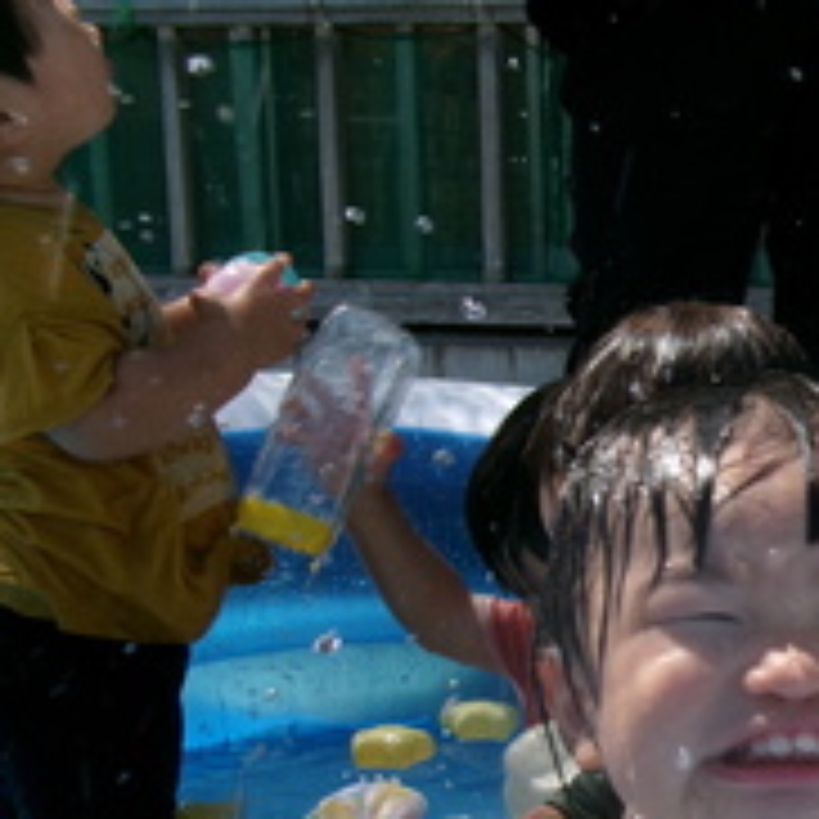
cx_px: 886
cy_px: 722
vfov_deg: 24.7
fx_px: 1820
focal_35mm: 68
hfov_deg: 23.8
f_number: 3.9
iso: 100
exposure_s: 1/210
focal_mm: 5.1
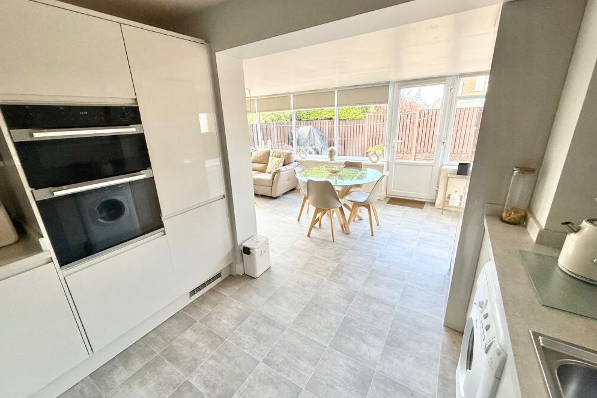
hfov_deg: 100.4
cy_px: 196
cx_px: 292
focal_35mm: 15
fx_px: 249
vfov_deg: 77.3
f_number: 2.2
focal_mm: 2.22
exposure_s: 1/99
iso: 160
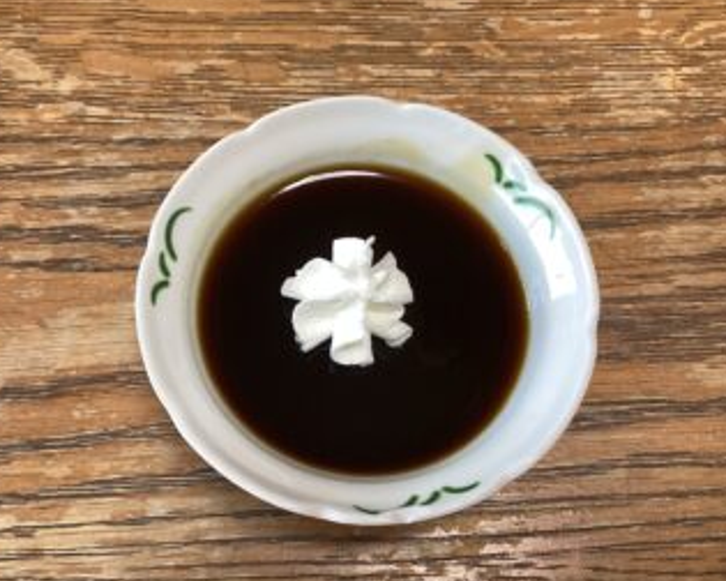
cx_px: 324
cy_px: 294
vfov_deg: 41.2
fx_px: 774
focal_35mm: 36
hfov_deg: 50.2
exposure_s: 1/60
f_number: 2.4
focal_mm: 3.3
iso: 64
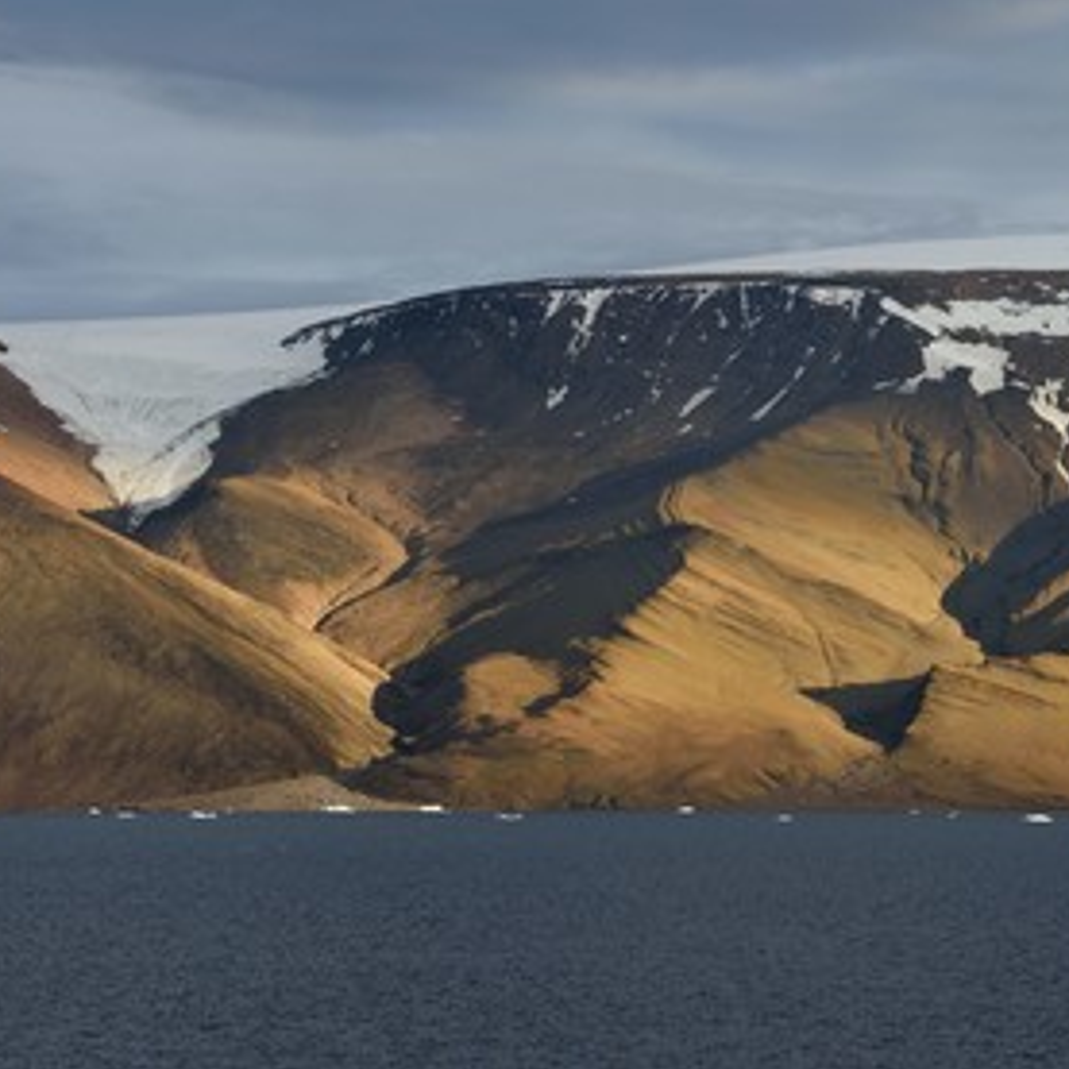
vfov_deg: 10.0
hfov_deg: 10.0
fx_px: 6079
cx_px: 756
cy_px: 533
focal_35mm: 174
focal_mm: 135
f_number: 9
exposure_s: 1/320
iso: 400
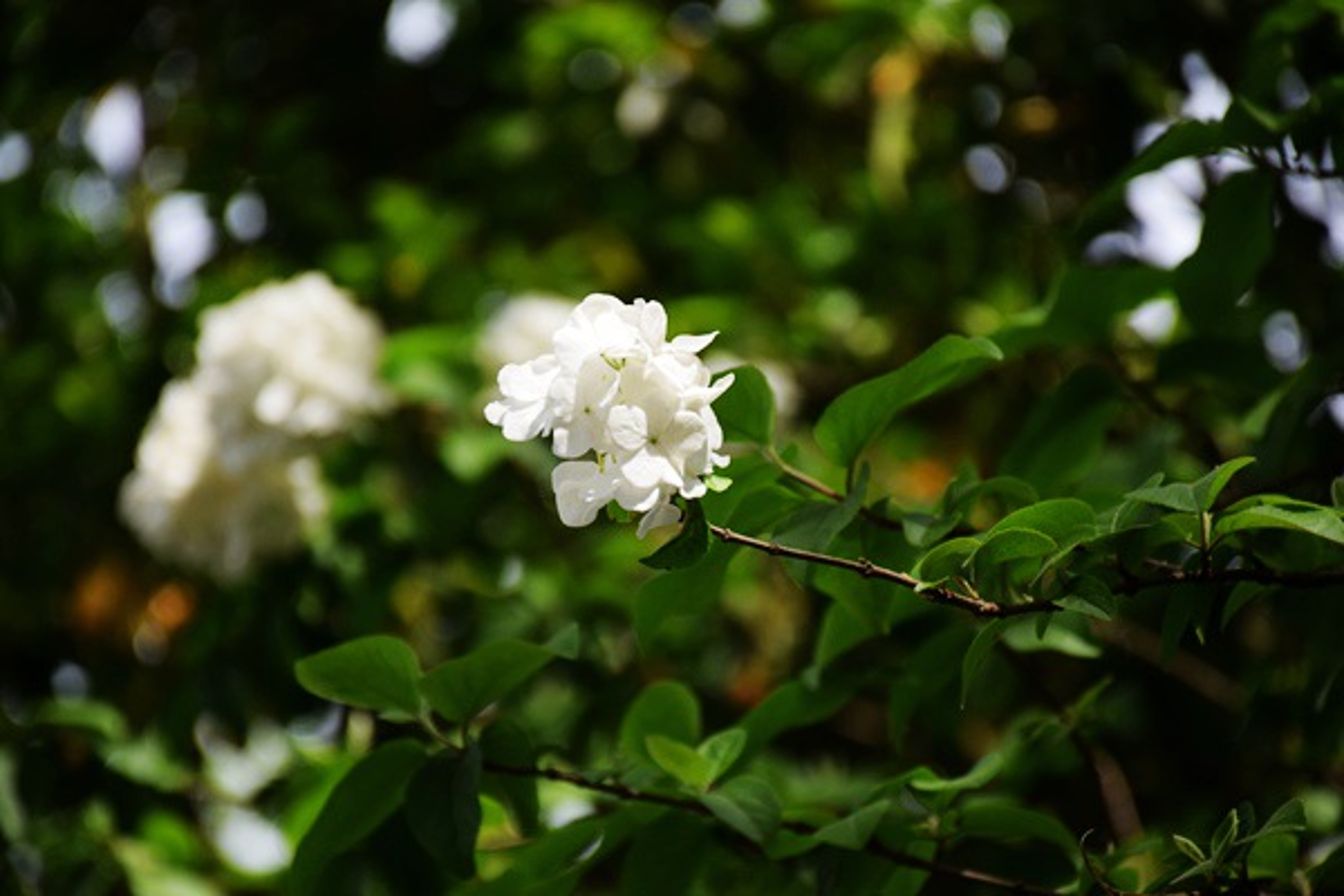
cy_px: 448
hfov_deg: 9.8
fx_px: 7839
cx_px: 672
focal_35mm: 210
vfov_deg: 6.5
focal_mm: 140
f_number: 5.6
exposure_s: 1/500
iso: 200
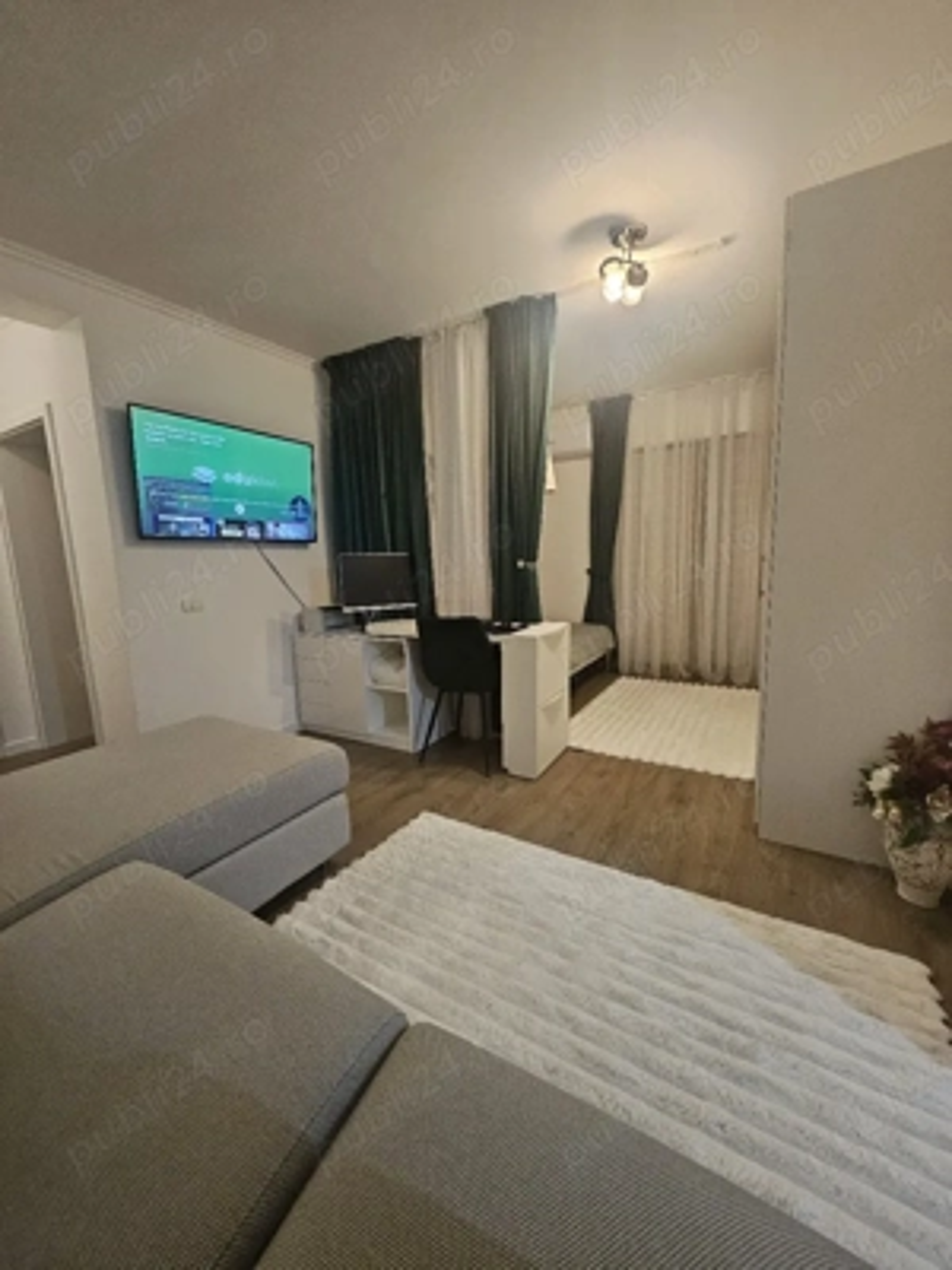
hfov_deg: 89.9
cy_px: 635
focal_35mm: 13
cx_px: 476
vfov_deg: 106.2
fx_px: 477
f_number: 2.2
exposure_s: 1/50.3
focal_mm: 1.74
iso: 400
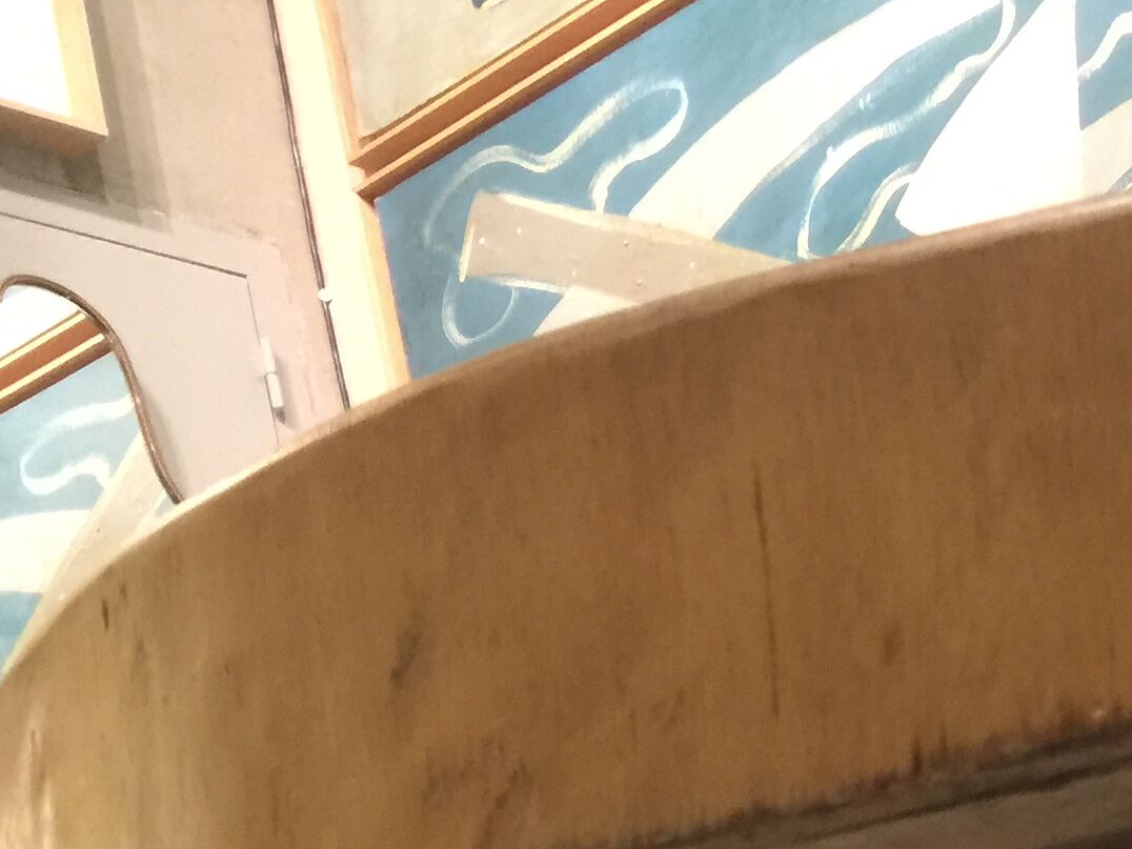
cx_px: 1624
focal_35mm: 88
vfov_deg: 16.1
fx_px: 2878
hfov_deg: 19.7
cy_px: 1009
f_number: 2.2
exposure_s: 1/17
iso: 100
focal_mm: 4.15
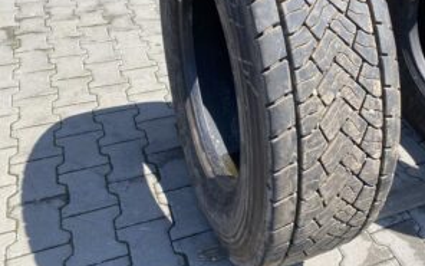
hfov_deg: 48.1
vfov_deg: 31.5
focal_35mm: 40
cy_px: 74
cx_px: 297
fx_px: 463
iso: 32
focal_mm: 4.25
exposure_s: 1/1232
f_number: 1.8
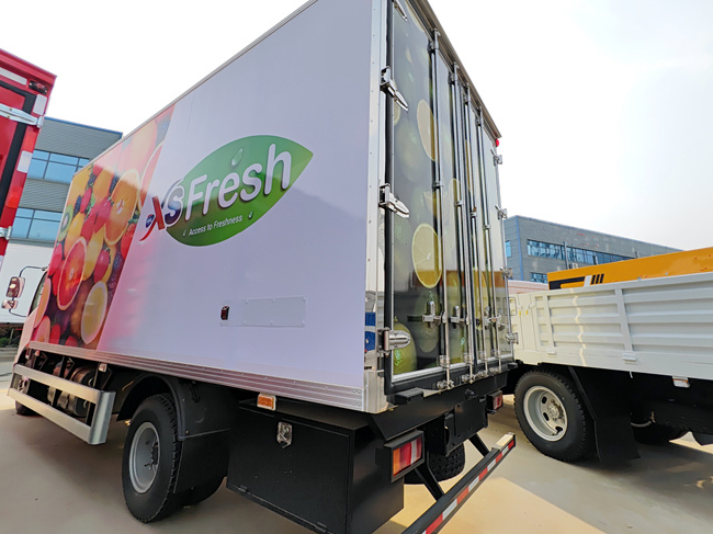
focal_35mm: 16
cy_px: 243
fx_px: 329
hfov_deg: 94.5
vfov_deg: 77.9
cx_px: 363
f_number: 2
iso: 50
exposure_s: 1/460
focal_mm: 1.82
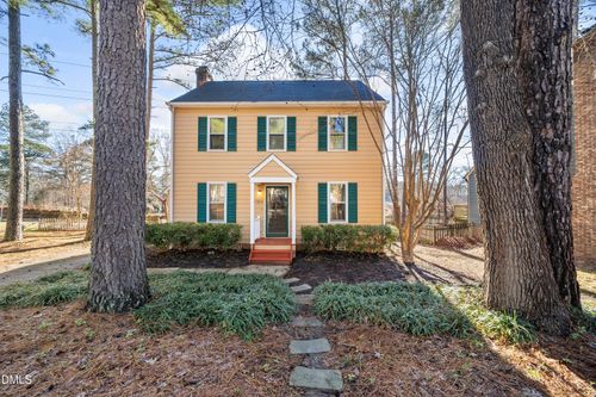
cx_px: 298
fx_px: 199
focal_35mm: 12
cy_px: 198
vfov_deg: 90.0
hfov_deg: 112.6
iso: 80
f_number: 7.1
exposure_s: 1/30
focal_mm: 12
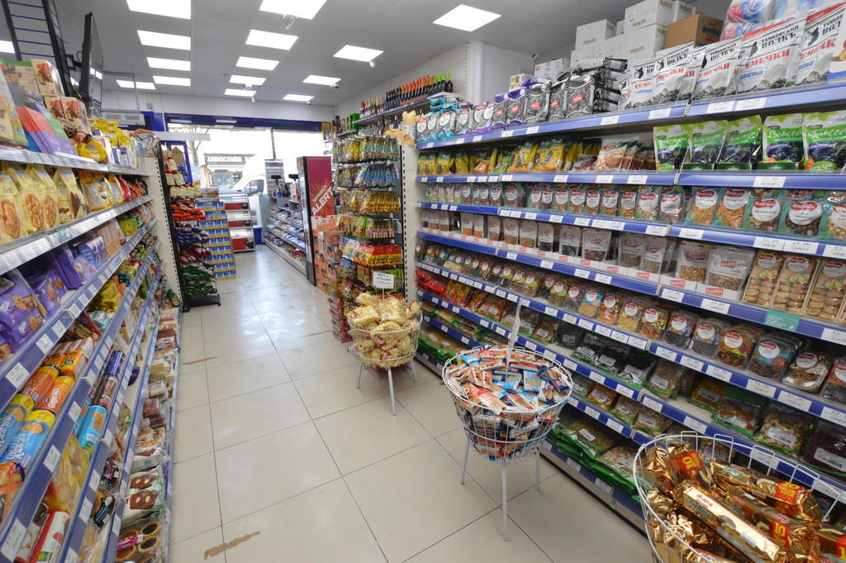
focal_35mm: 15
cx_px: 423
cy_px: 282
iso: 3200
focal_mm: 10
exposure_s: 1/125
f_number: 10
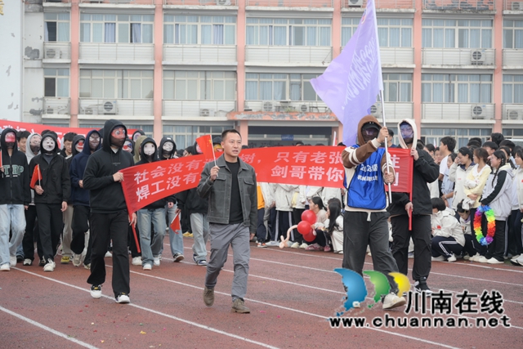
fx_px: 1678
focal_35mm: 116
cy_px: 174
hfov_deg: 17.7
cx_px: 262
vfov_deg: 11.9
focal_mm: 77
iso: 160
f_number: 5.3
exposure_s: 1/250
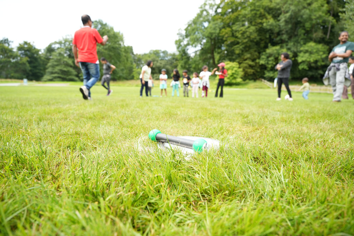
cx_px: 177
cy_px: 118
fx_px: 236
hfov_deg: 73.8
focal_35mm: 24
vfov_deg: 53.1
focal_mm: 24
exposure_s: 1/800
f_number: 4
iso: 400
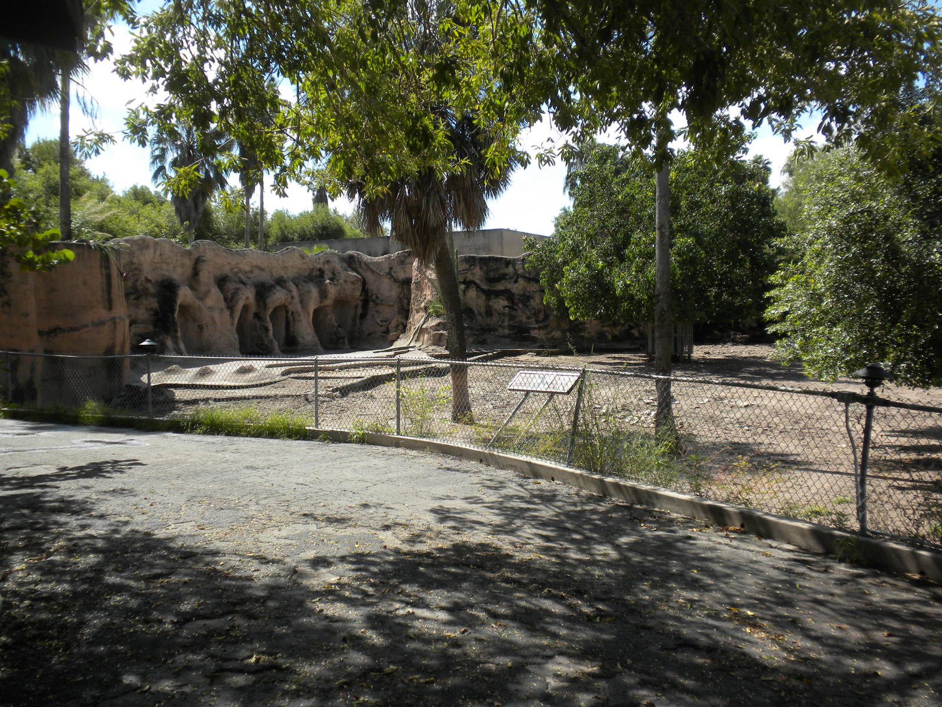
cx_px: 471
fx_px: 1007
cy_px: 354
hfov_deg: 50.1
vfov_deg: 38.7
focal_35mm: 37
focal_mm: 6.6
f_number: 3.5
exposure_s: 1/505
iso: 64
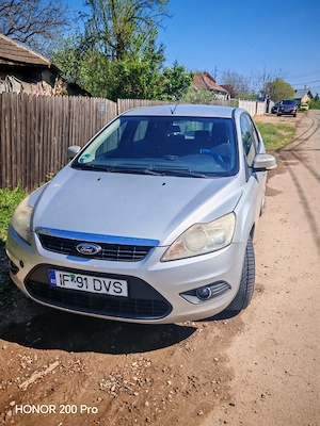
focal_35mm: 31
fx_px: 382
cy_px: 213
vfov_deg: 58.4
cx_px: 160
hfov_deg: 45.4
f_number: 1.9
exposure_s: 1/1600
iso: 50
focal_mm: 6.67
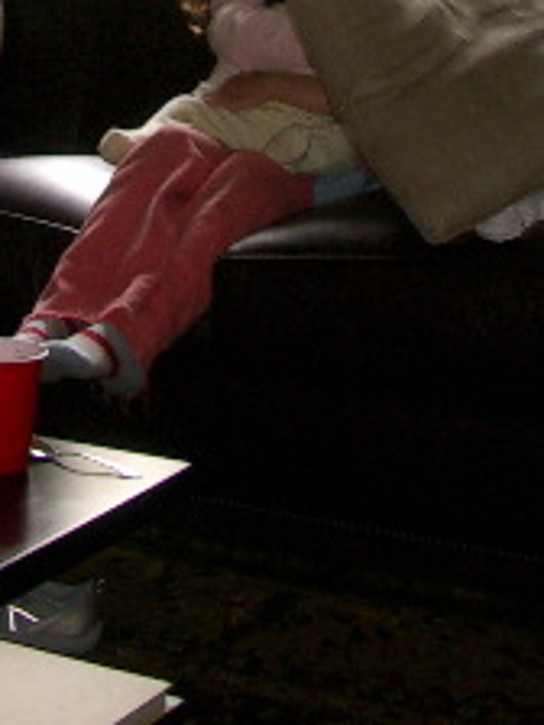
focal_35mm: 100
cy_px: -129
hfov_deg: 14.6
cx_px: 32
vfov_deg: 18.7
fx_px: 2095
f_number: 2.6
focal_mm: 5.8
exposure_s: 1/40
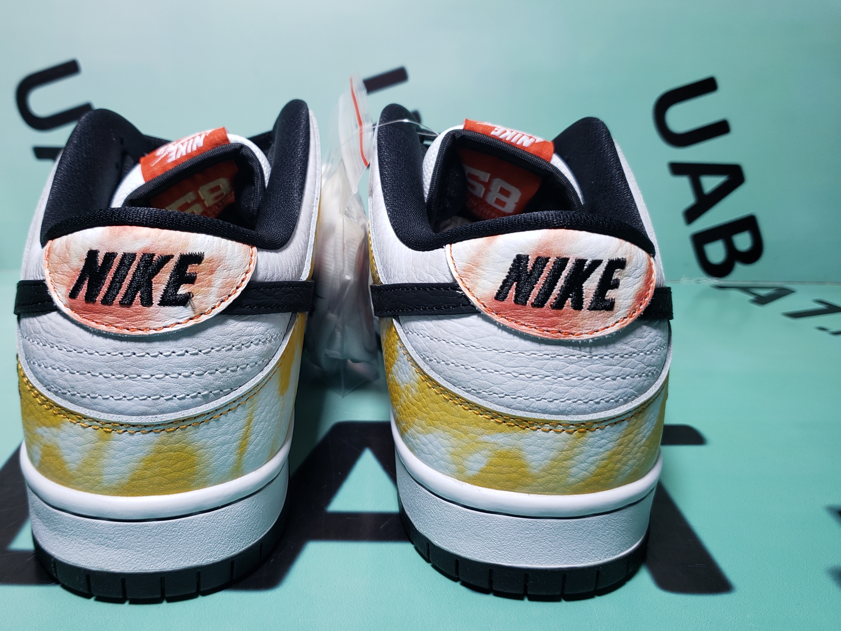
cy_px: 285
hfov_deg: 58.0
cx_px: 343
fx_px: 753
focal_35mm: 31
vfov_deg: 45.4
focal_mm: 4.3
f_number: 1.5
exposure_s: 1/269
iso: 50
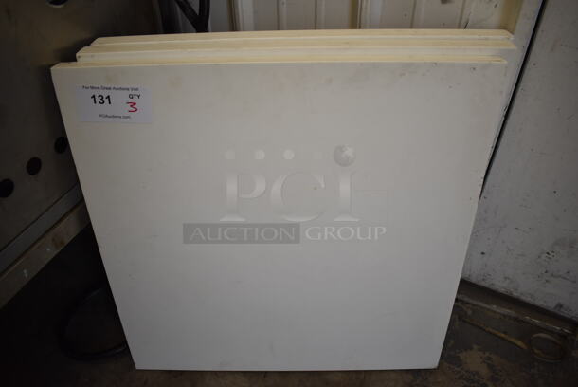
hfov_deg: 67.3
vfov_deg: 48.0
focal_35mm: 27
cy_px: 194
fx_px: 434
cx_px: 289
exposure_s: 1/250
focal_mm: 18
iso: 800
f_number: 3.5
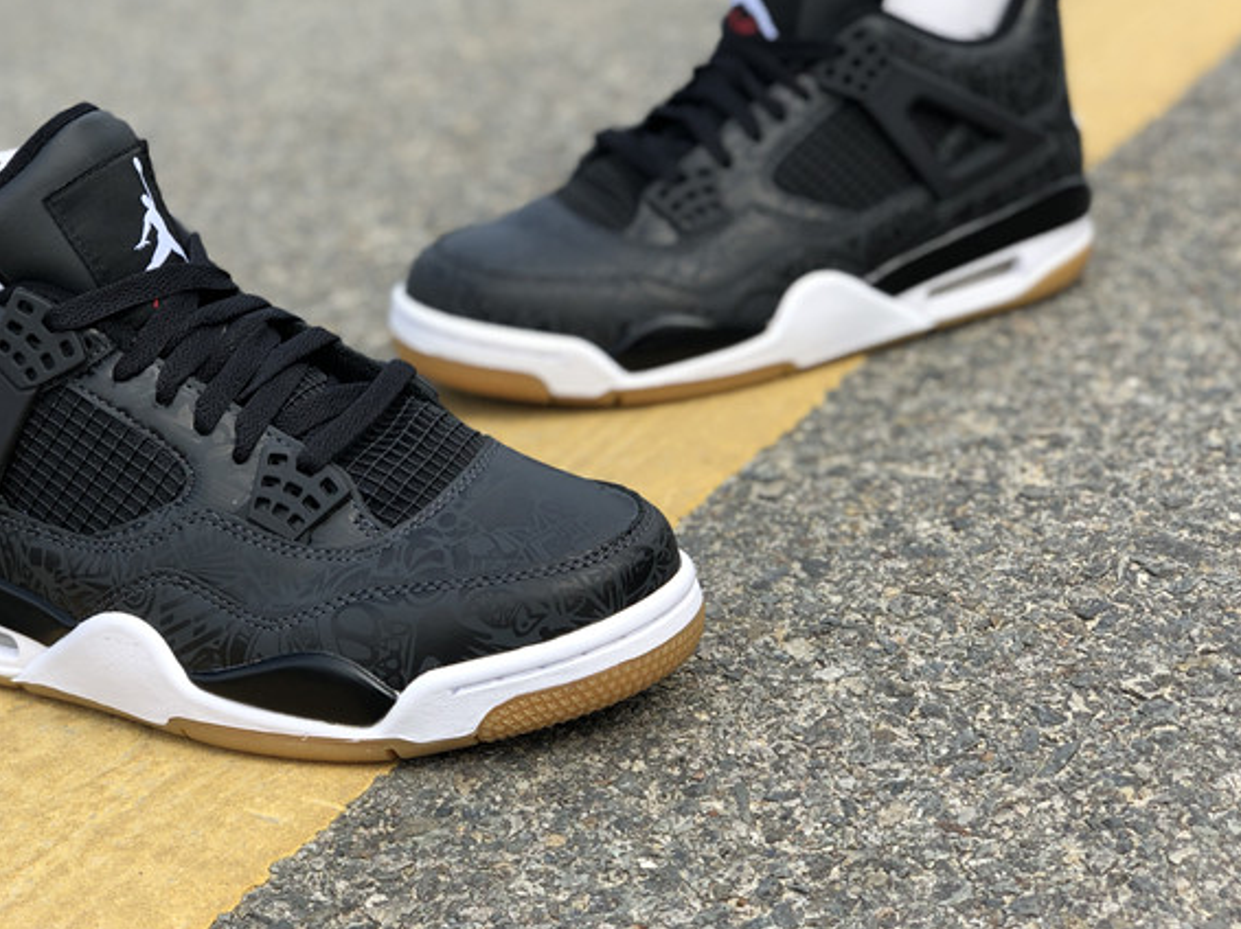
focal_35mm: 68
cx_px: 441
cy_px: 369
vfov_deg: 21.6
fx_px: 2437
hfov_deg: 28.4
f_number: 2.4
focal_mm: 6
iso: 16
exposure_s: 1/230
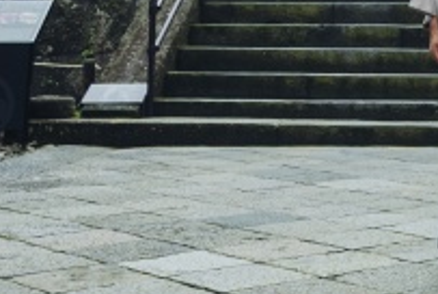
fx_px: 1438
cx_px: 552
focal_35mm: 118
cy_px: -239
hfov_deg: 16.5
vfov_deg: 10.9
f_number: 3.2
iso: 250
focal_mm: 20
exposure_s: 1/250
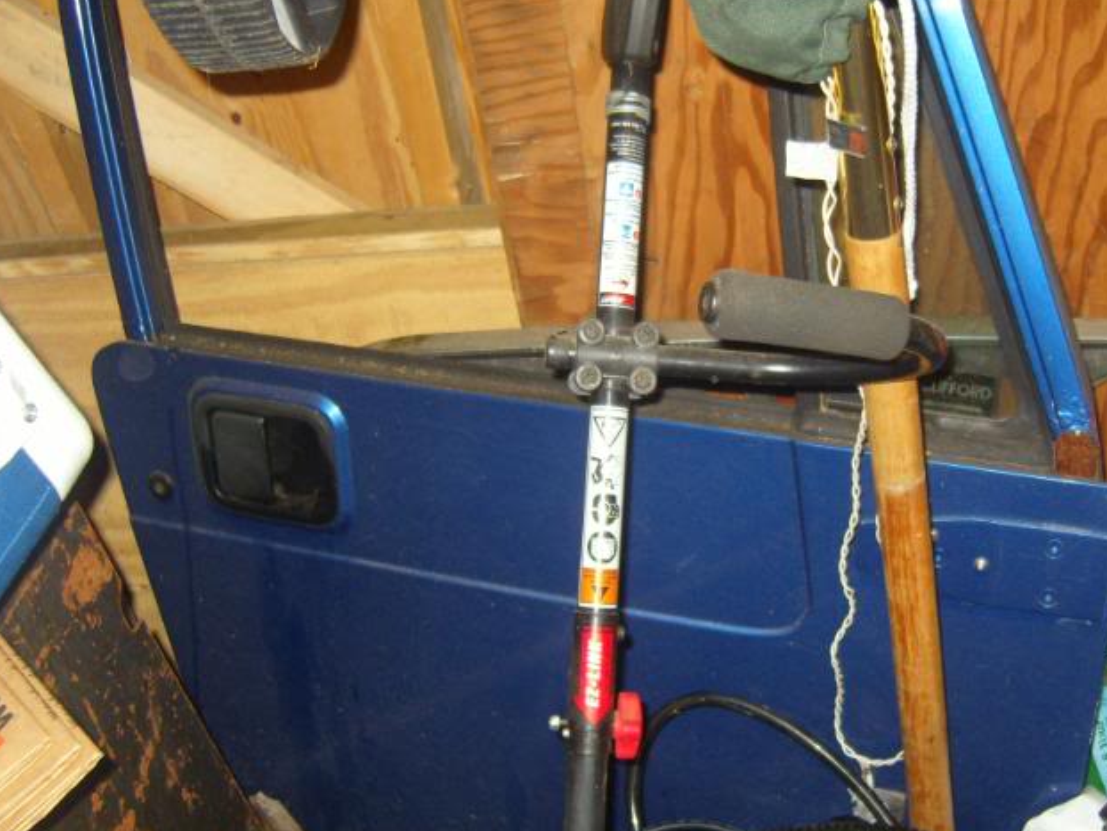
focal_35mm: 45
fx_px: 1440
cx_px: 691
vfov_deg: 32.2
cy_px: 440
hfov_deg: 41.8
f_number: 2.8
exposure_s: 1/30
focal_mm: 7.4
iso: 100
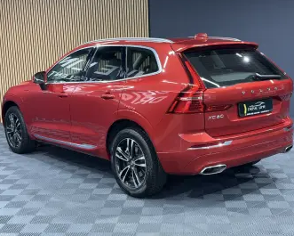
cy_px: 118
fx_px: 444
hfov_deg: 36.6
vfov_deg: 29.7
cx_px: 152
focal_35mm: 51
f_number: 1.78
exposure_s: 1/50
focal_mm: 6.76
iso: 200
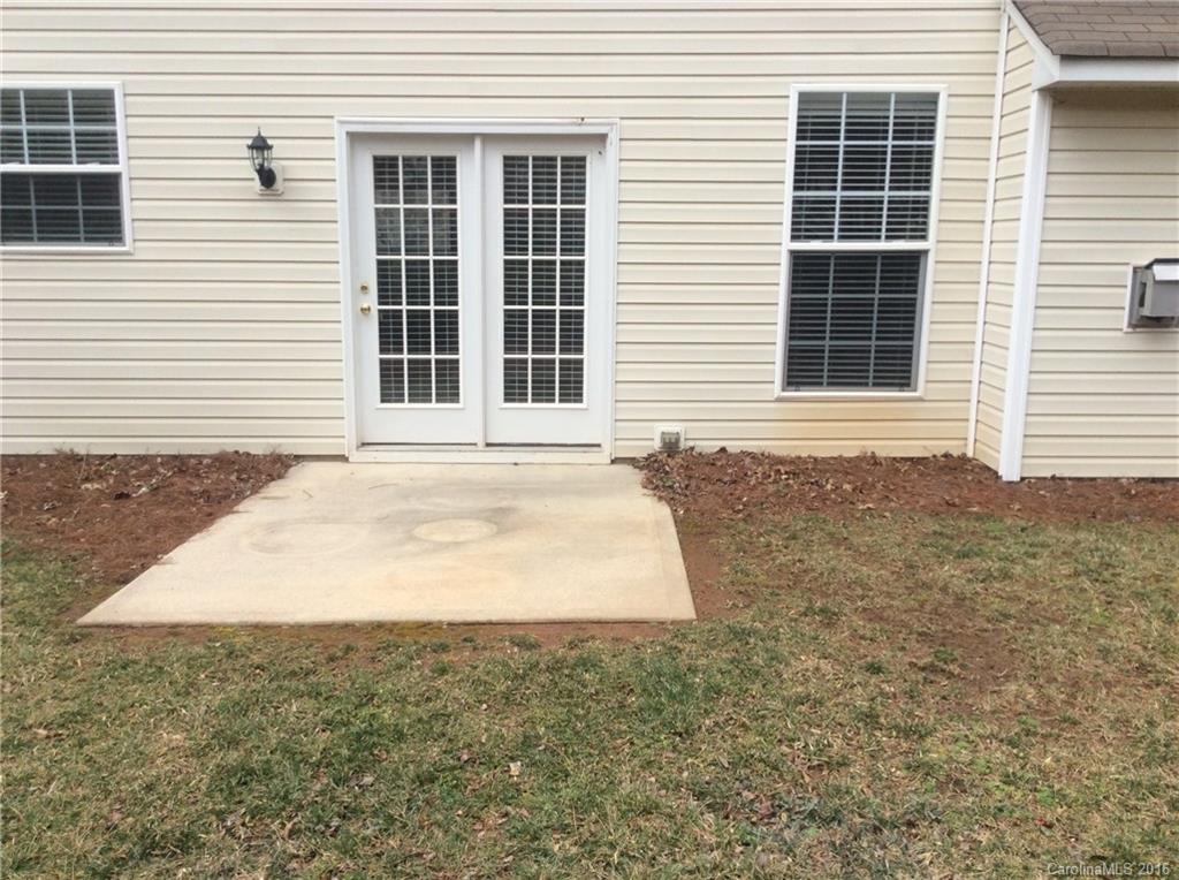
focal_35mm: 32
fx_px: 1088
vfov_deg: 44.0
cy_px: 440
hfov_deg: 56.9
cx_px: 590
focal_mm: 3.3
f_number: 2.4
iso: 32
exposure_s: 1/555
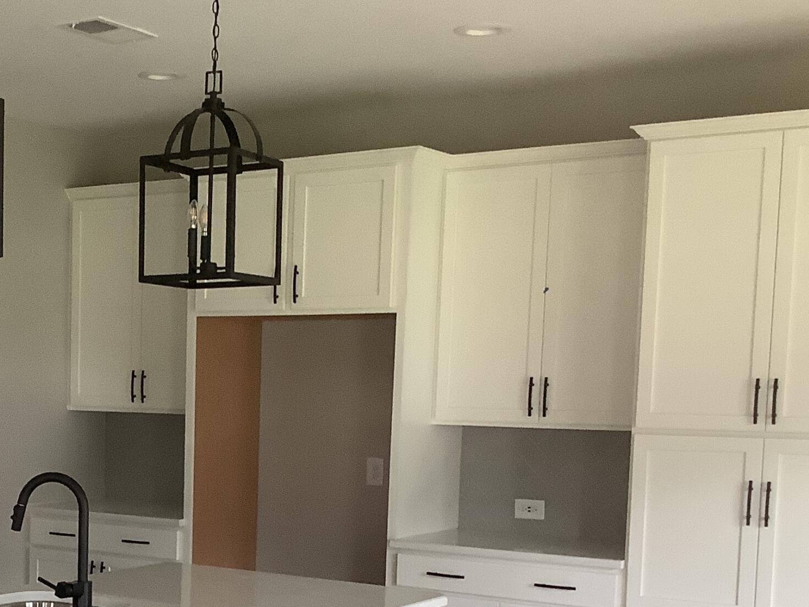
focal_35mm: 63
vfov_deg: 22.8
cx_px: 69
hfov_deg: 29.4
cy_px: 529
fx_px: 1472
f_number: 2.4
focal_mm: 3.3
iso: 160
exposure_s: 1/60
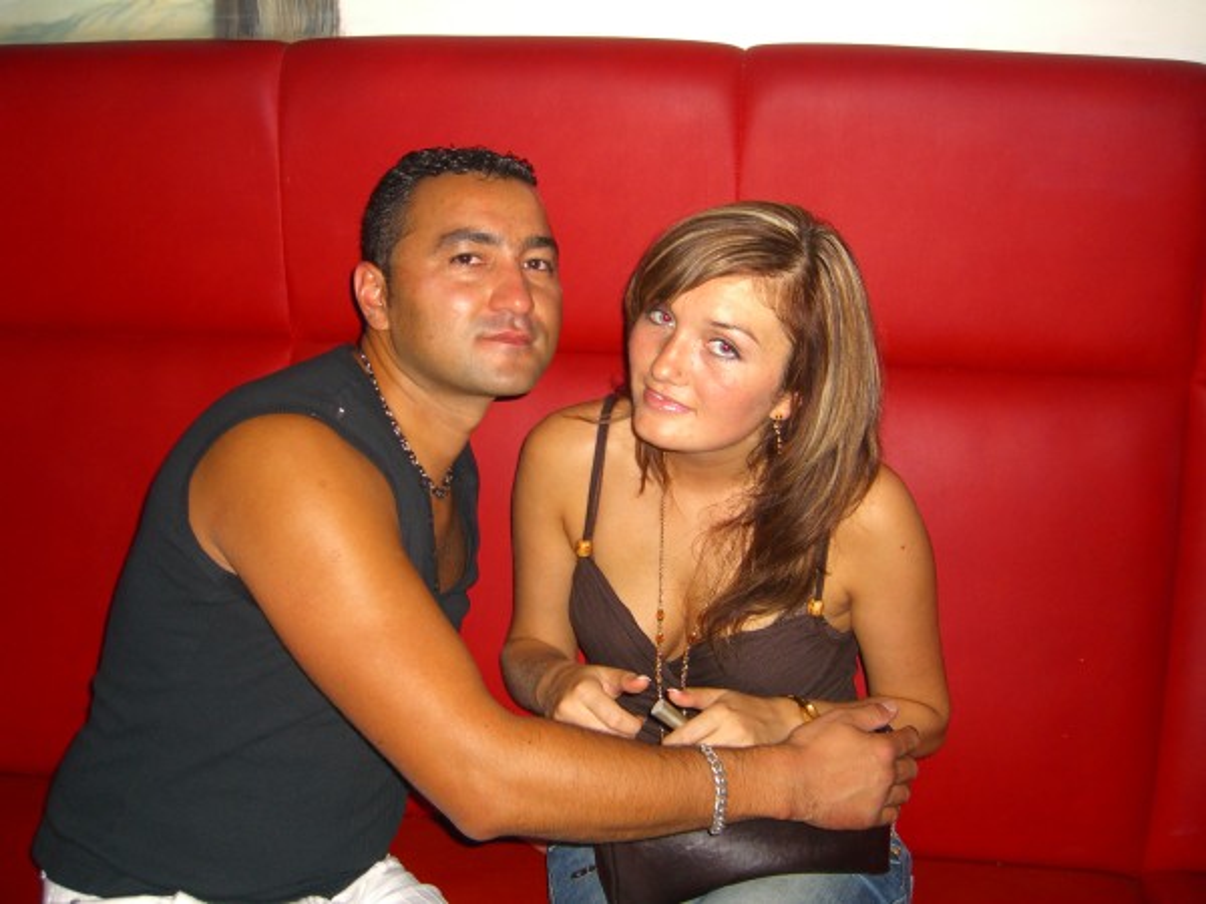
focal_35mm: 38
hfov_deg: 49.0
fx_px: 1324
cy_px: 452
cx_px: 603
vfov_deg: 37.7
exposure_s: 1/60
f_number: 2.8
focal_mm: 7.9
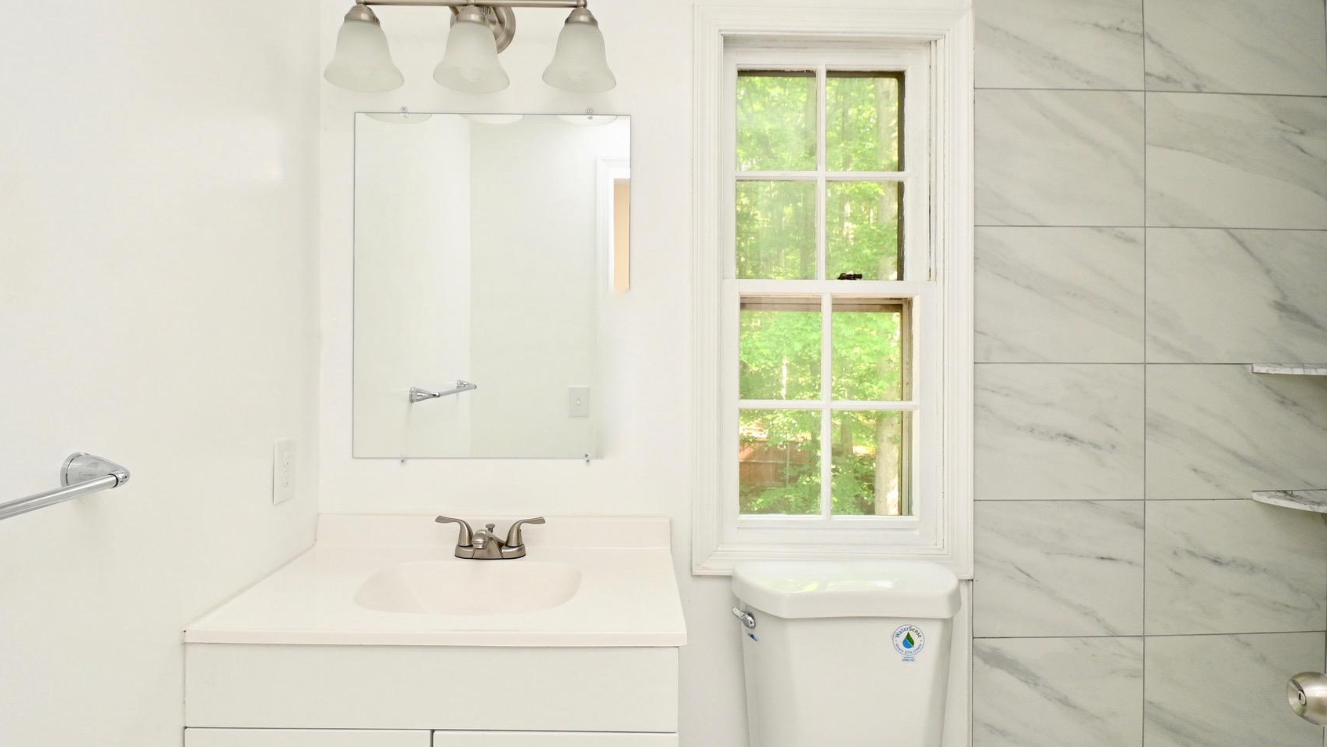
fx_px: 669
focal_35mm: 19
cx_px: 624
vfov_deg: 58.1
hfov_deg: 89.5
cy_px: 318
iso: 320
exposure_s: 1/15
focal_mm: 10
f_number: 7.1
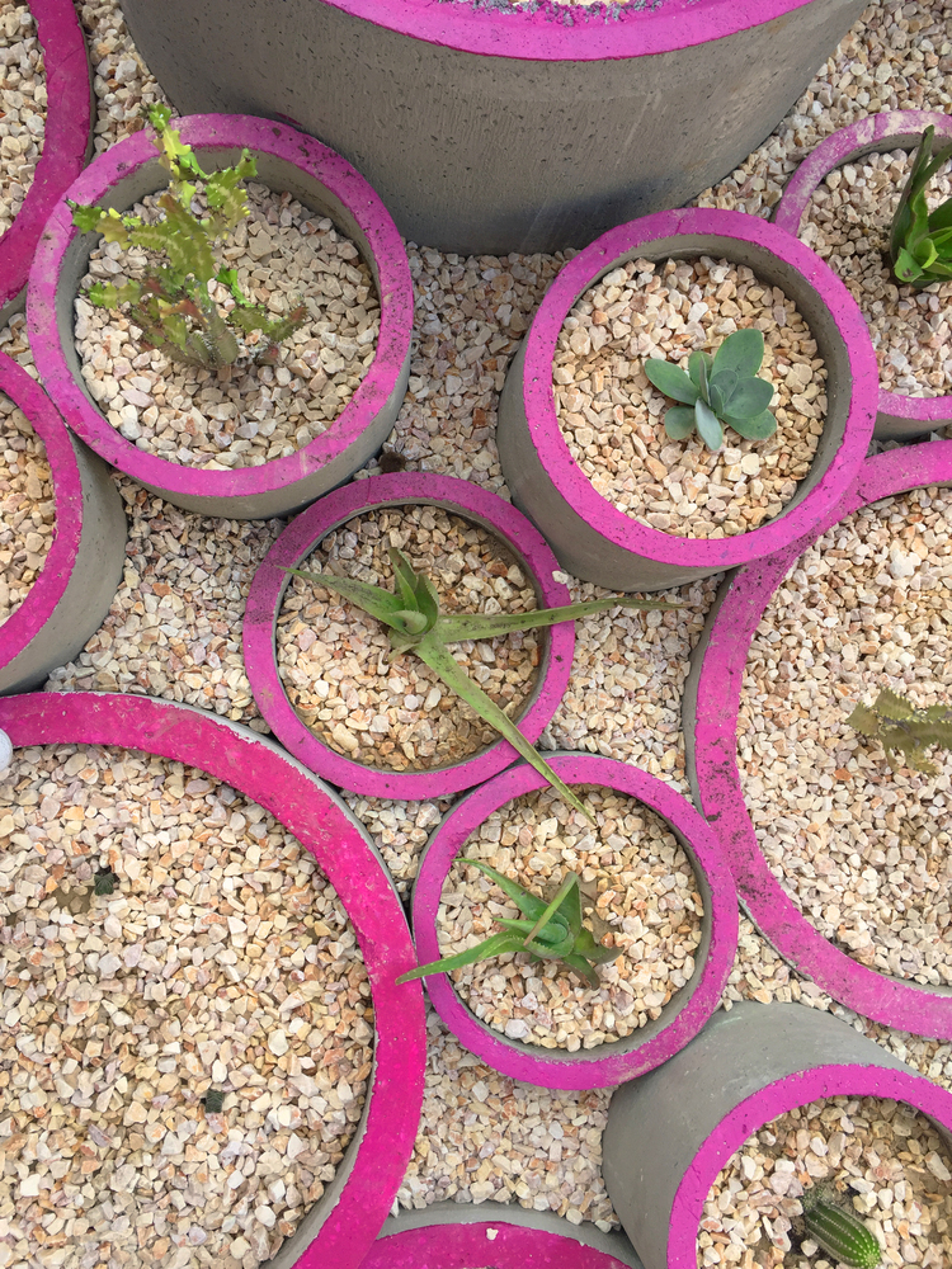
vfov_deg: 61.7
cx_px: 476
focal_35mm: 29
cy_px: 634
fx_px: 1063
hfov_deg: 48.2
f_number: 2.2
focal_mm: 4.15
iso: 32
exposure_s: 1/249
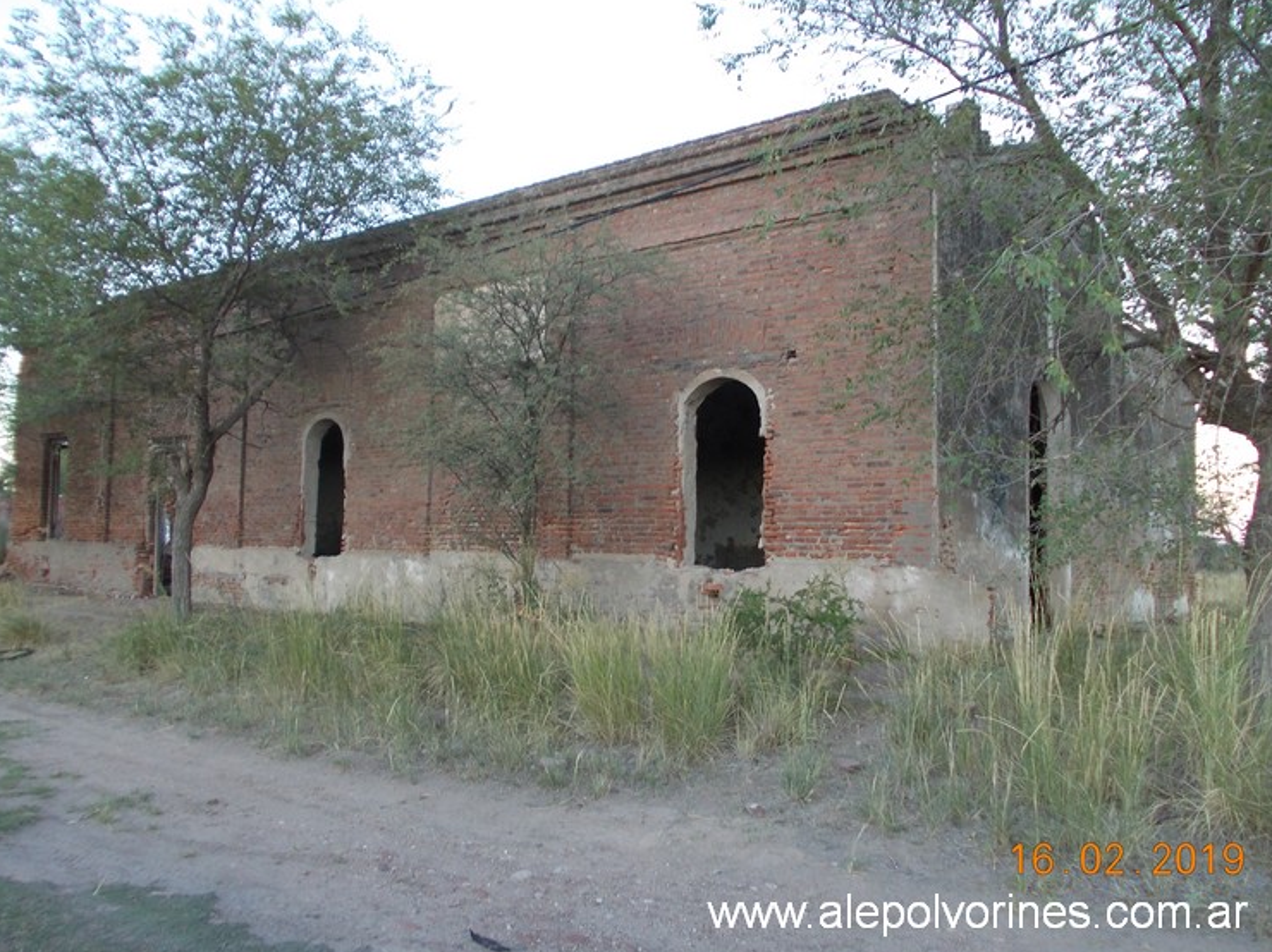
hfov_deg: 61.7
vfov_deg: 48.2
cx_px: 653
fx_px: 1065
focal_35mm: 29
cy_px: 483
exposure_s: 1/30
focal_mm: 4
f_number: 2.7
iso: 80
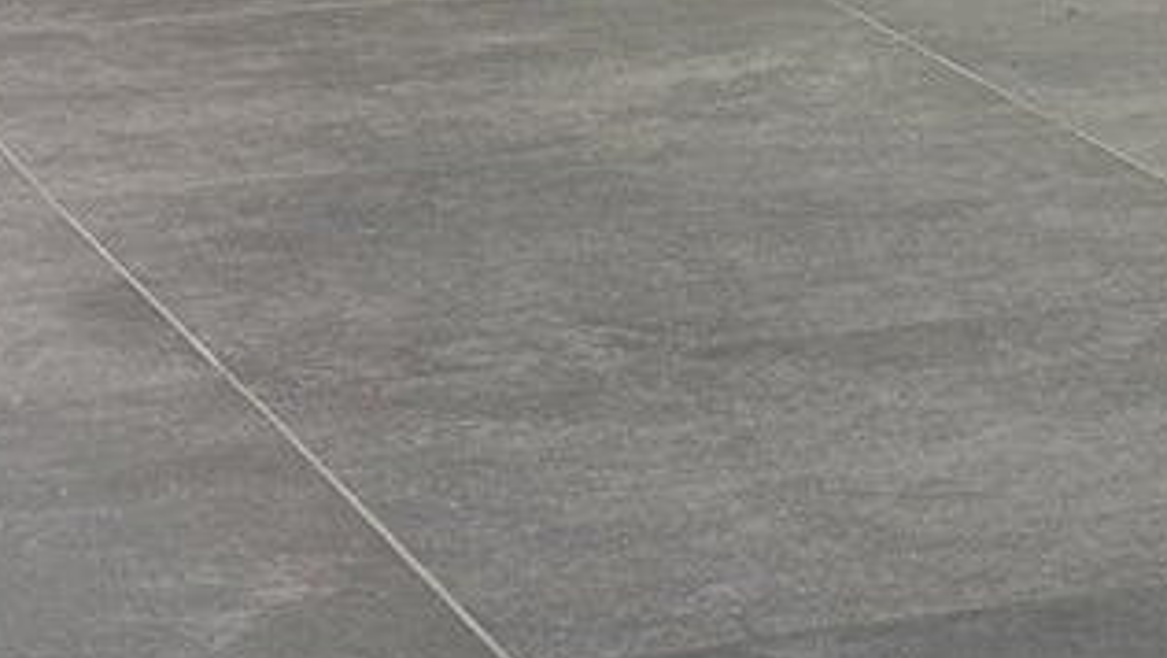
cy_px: -1009
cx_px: 2312
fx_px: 6562
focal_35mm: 212
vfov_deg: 5.5
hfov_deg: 9.5
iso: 100
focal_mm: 6.76
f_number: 1.78
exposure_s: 1/62
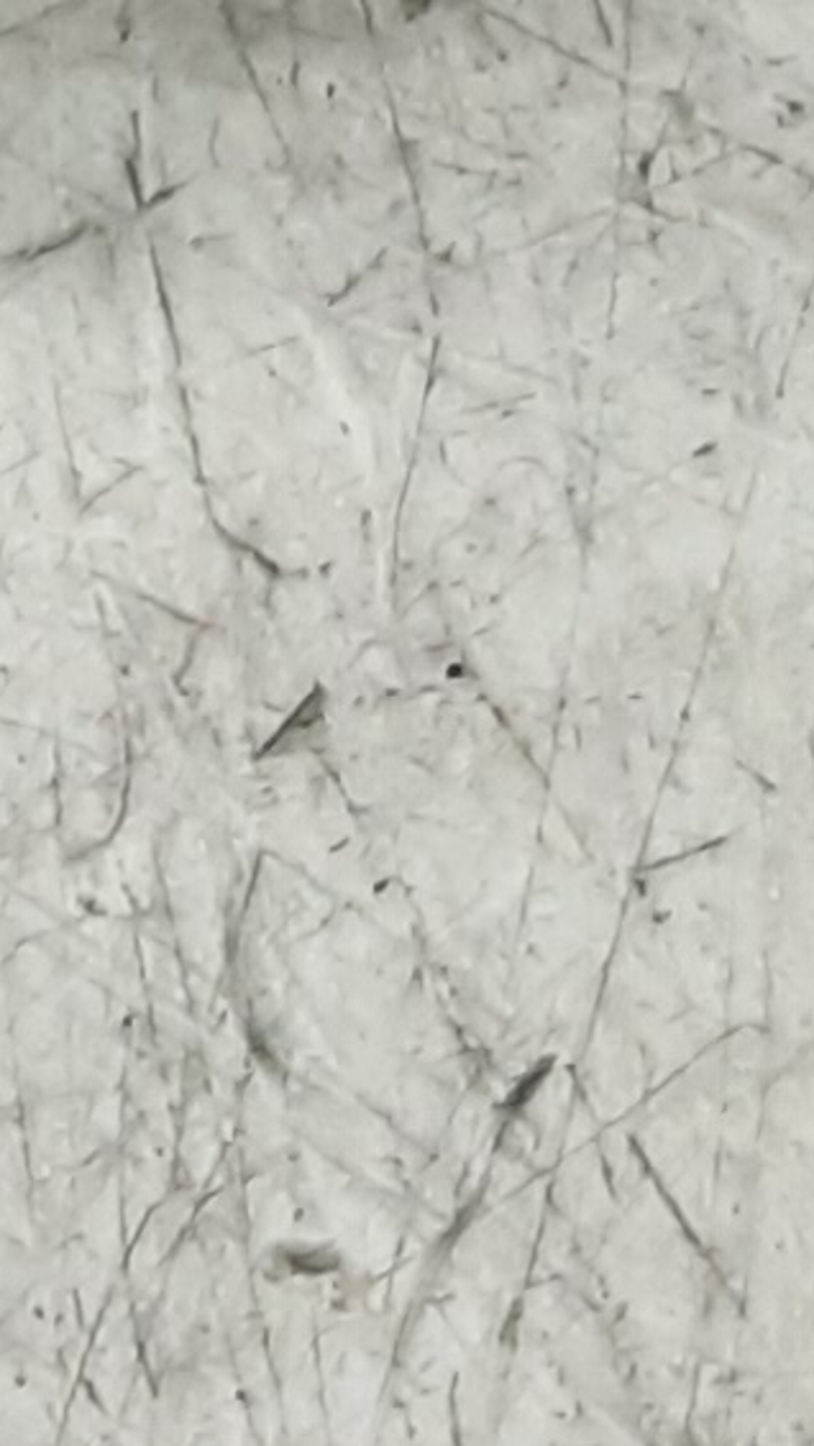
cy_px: -1249
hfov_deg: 6.4
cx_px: -1751
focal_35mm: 170
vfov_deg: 11.6
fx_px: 6520
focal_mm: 2.91
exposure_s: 1/50
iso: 125
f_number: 1.9
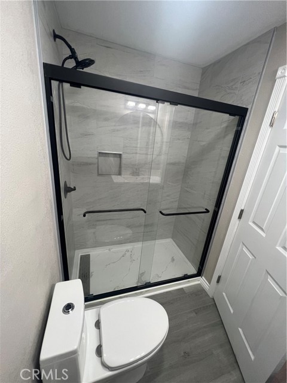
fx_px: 144
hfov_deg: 89.9
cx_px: 144
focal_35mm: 13
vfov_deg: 106.2
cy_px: 192
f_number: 1.8
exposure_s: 1/60
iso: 160
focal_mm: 1.57
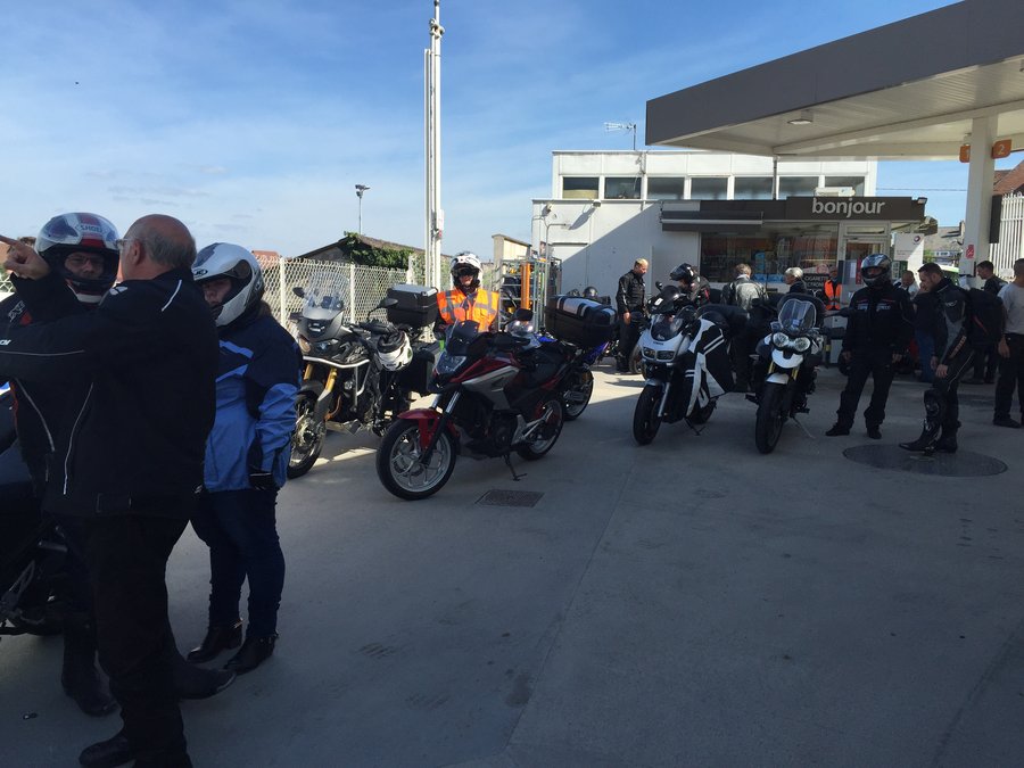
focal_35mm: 29
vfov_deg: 48.2
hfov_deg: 61.7
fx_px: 858
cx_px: 512
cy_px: 384
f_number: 2.2
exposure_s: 1/1647
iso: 32
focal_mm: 4.15
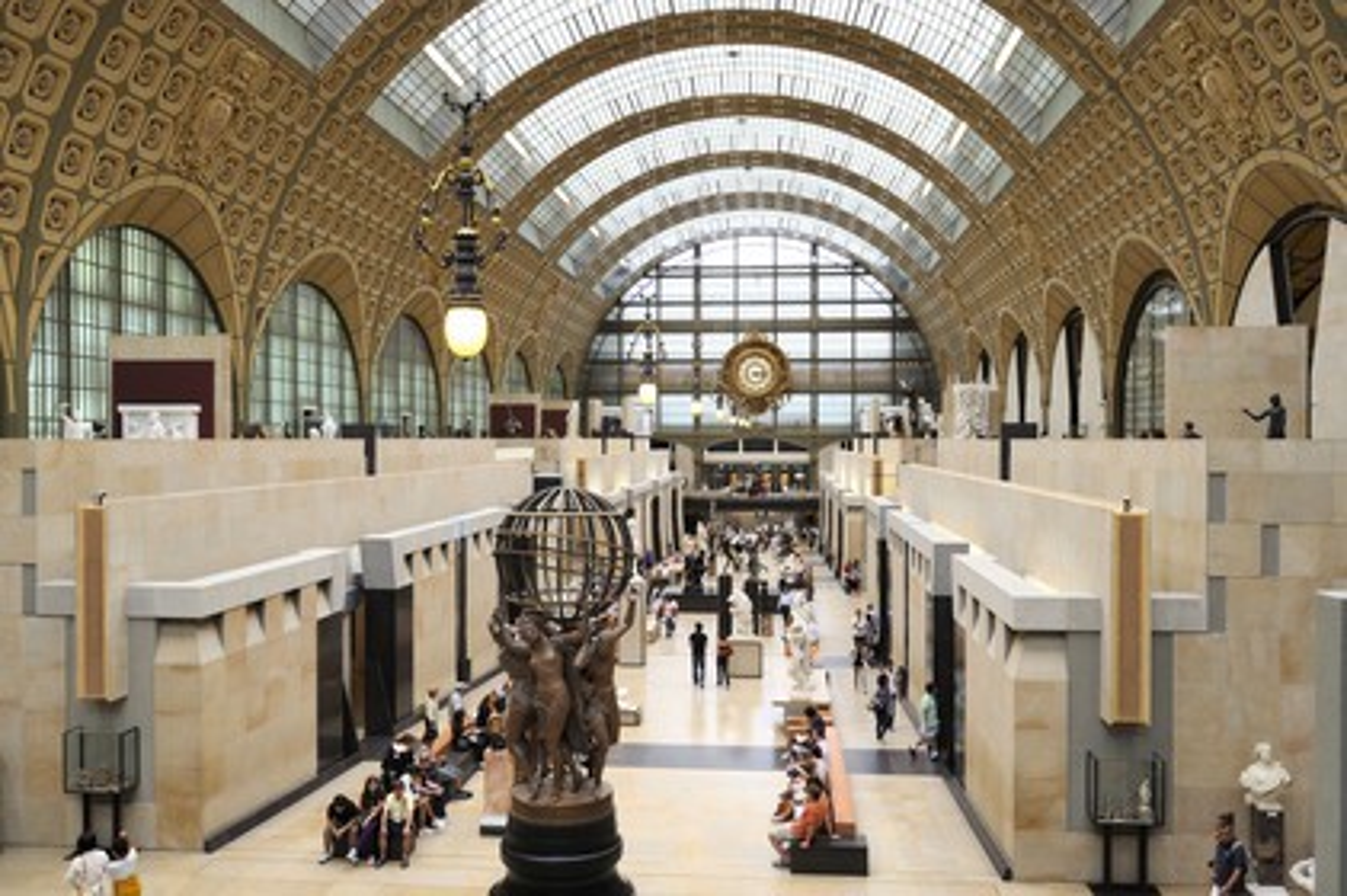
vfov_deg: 42.3
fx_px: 1159
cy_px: 448
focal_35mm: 31
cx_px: 674
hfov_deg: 60.3
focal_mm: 31
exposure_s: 1/40
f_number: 4
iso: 200
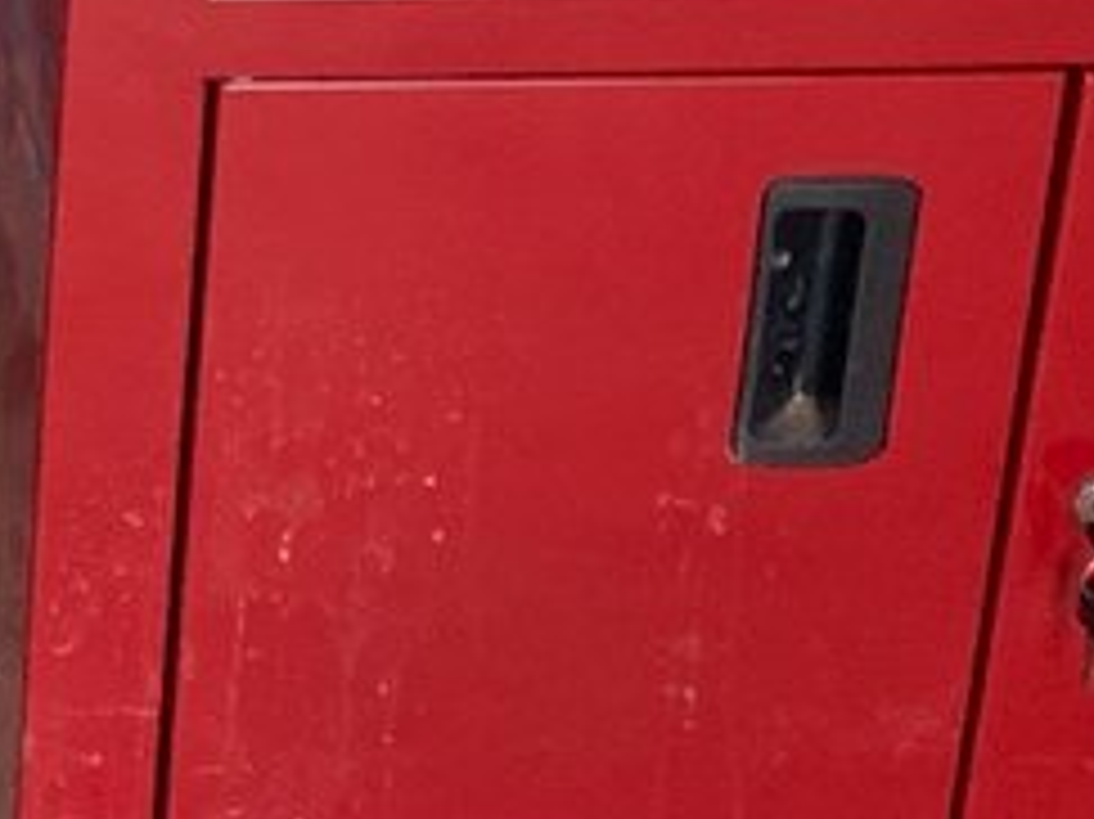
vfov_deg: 8.8
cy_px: -655
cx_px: -772
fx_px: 5117
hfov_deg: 11.5
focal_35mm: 162
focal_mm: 4.25
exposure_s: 1/121
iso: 50
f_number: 1.8
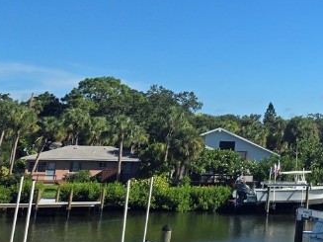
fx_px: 672
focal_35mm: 72
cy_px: 10
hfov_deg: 23.8
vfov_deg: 19.9
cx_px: 420
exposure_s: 1/1894
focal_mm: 5.4
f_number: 1.8
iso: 25
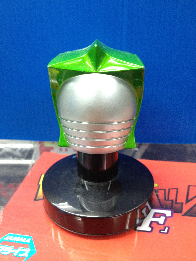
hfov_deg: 40.7
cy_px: 130
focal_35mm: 35
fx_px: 264
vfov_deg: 52.6
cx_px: 98
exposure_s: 1/20
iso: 200
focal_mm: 4.28
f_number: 2.4
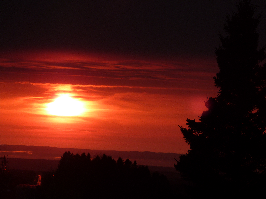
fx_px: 2082
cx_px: 133
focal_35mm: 271
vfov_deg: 5.5
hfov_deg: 7.3
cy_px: 100
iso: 100
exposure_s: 1/250
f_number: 4
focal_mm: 48.8
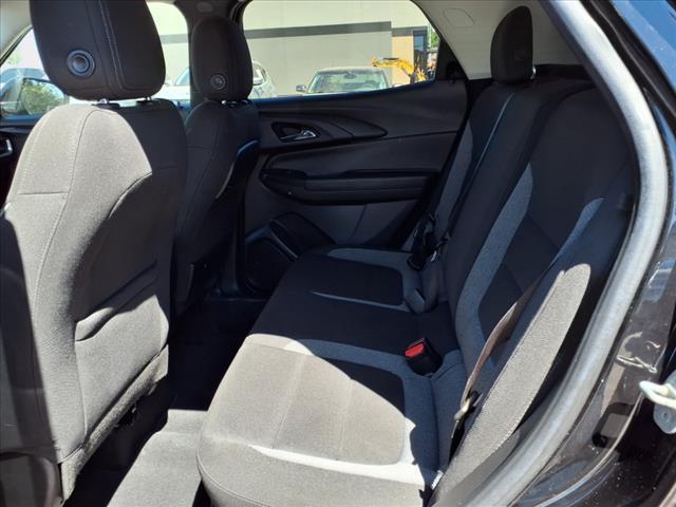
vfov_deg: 51.4
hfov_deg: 65.3
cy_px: 254
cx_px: 338
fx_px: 527
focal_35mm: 27
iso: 40
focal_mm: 3.58
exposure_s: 1/182
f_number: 1.9
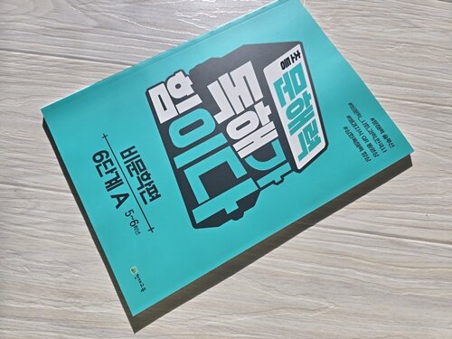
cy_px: 170
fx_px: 300
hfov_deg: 73.9
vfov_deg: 58.9
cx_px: 226
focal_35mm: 23
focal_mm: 6.3
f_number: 1.7
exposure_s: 1/648
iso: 12
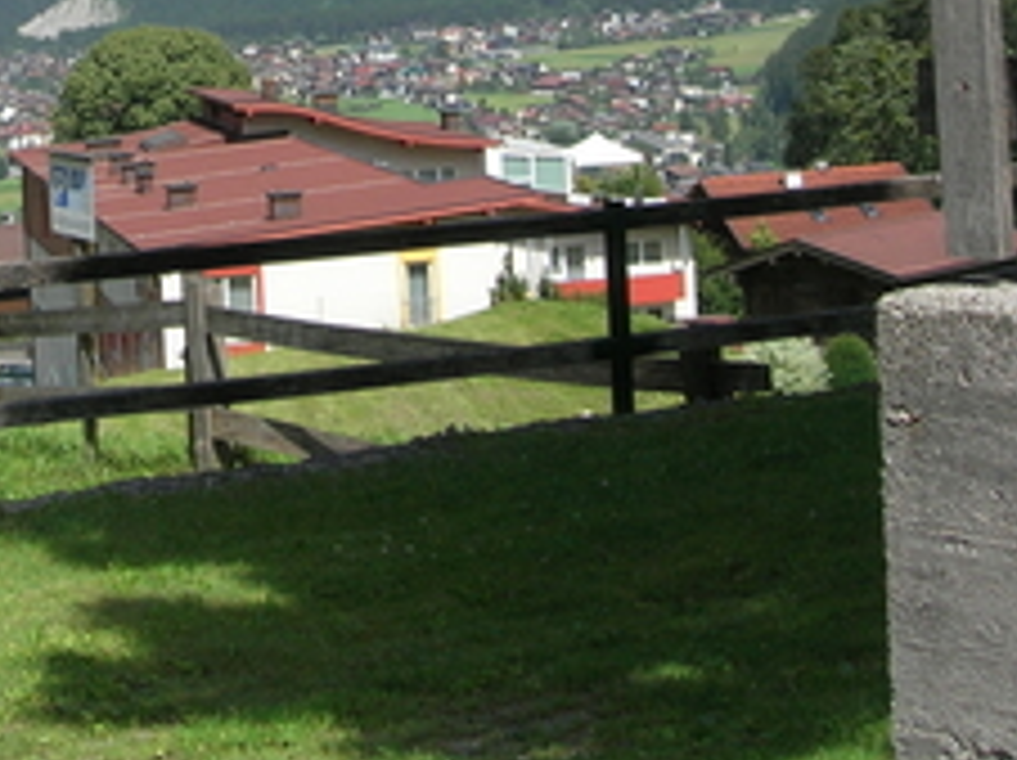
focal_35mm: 101
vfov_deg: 14.0
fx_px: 2964
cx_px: 104
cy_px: -243
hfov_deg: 19.1
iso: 64
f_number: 4.8
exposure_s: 1/508
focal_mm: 7.8
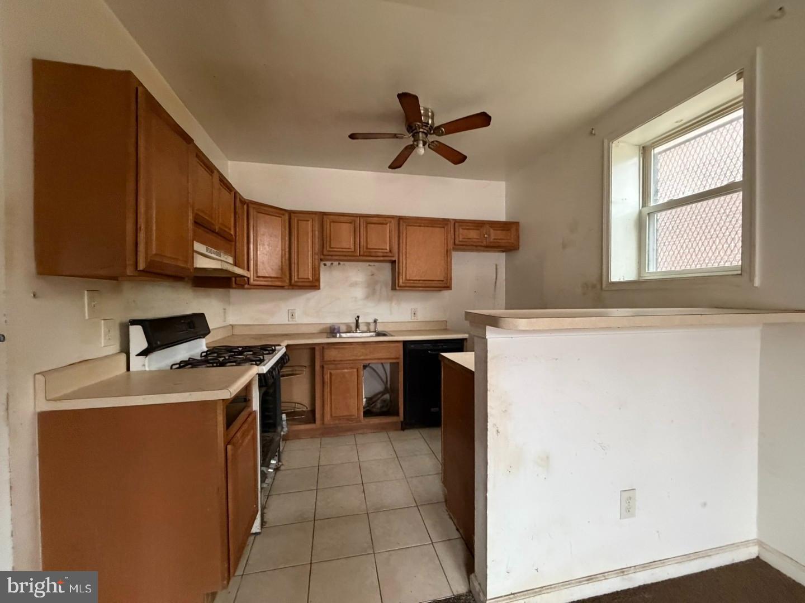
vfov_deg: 85.7
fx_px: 326
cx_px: 402
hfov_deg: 102.1
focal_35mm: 14
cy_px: 302
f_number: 2.2
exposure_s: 1/60
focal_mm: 2.22
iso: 640
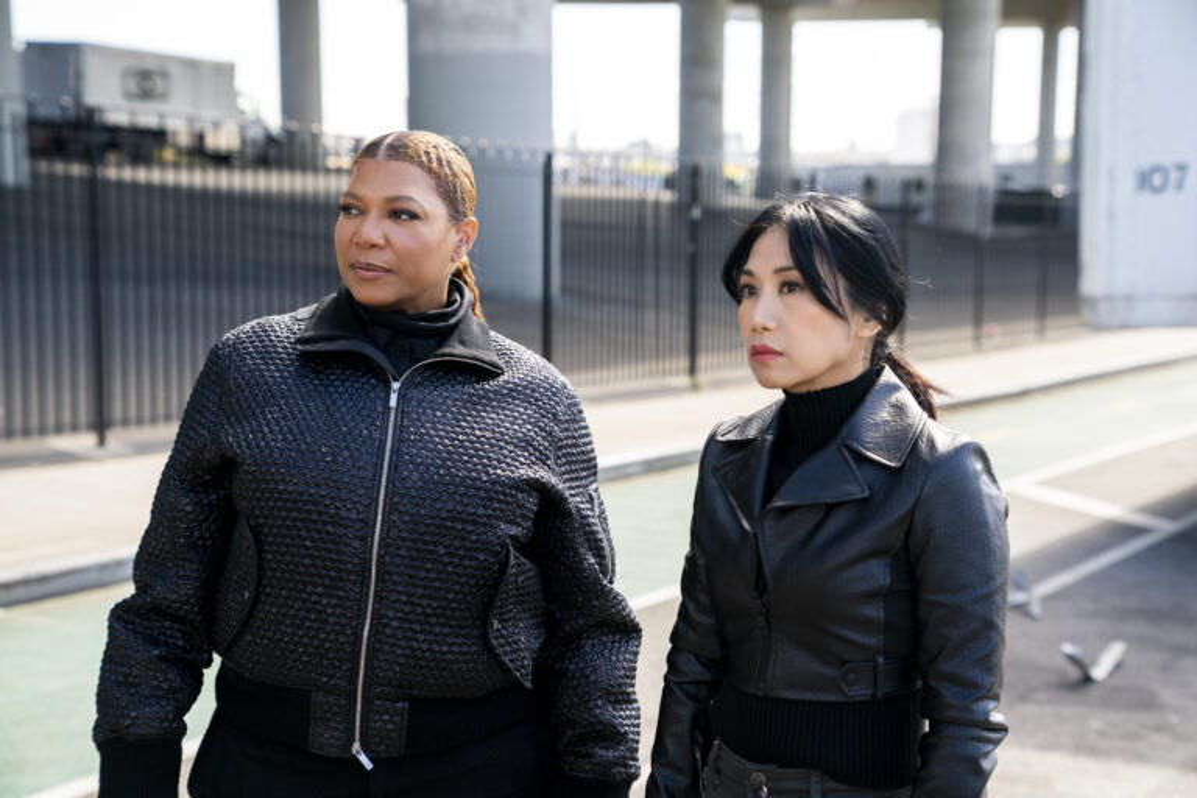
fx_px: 1995
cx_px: 598
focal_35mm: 60
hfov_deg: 33.4
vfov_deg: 22.6
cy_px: 399
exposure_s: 1/800
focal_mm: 60
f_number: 3.5
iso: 400
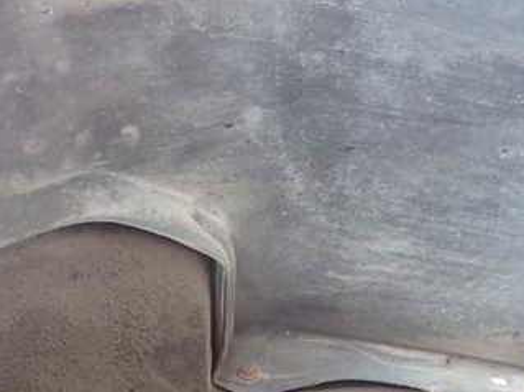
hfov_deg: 39.8
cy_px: 223
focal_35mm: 47
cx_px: 164
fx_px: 711
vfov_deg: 30.8
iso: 200
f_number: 2
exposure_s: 1/50
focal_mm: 4.5
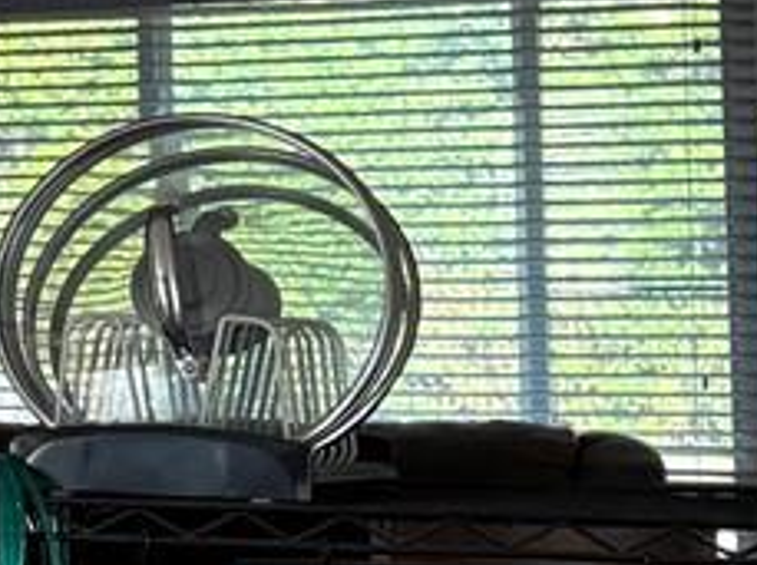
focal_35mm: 168
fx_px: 3668
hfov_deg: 9.7
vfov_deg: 8.8
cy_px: 185
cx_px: -1339
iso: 100
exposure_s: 1/170
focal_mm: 6.76
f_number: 1.78
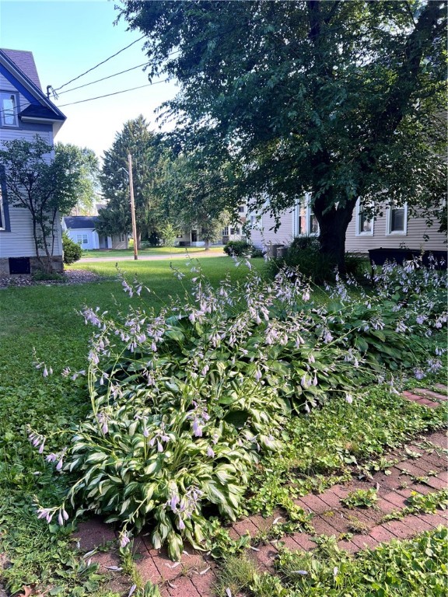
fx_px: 449
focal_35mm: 26
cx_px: 224
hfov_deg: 53.1
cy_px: 298
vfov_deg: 67.3
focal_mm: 5.7
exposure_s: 1/177
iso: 40
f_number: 1.5
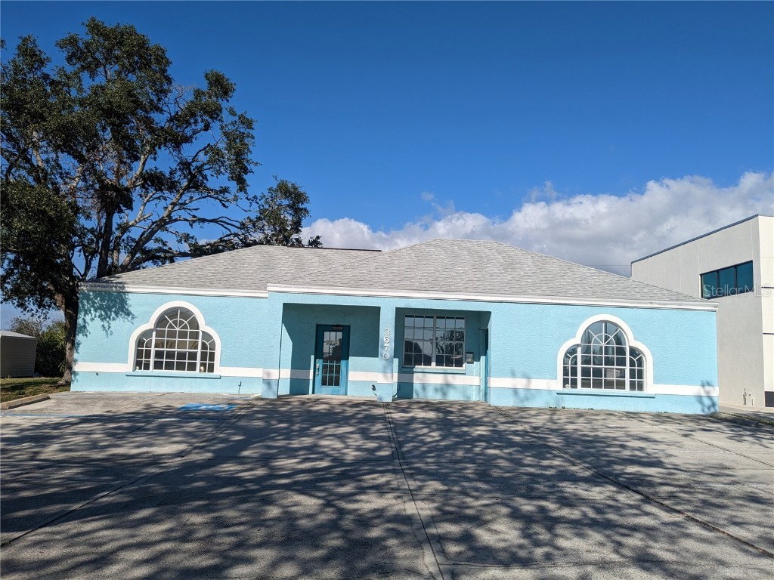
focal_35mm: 27
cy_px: 290
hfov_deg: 65.3
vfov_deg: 51.4
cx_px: 387
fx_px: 604
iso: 63
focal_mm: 4.38
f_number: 1.73
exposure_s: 1/5848
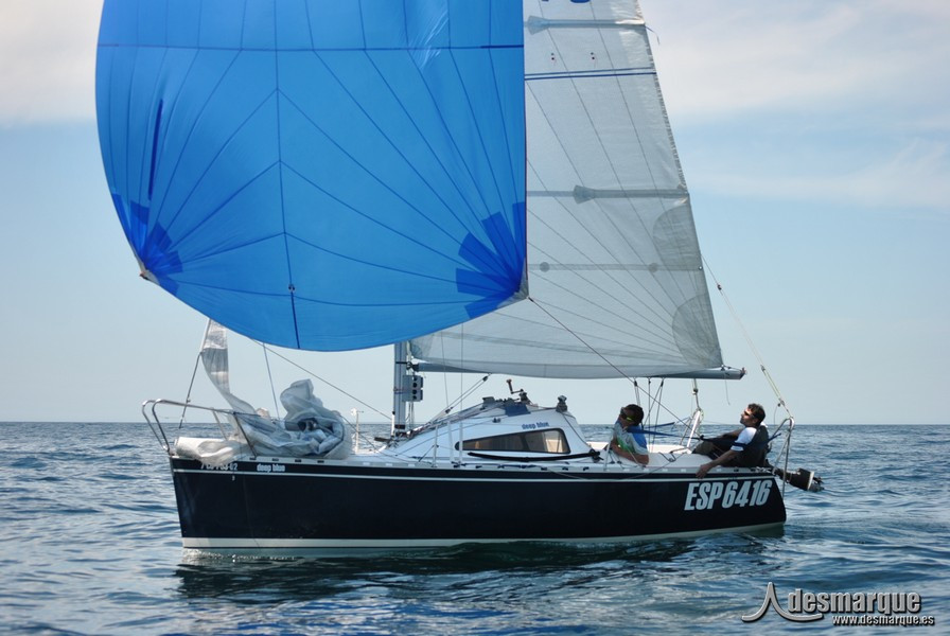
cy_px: 318
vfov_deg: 14.8
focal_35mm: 93
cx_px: 475
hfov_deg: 21.9
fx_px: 2457
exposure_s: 1/500
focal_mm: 62
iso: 125
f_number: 5.6
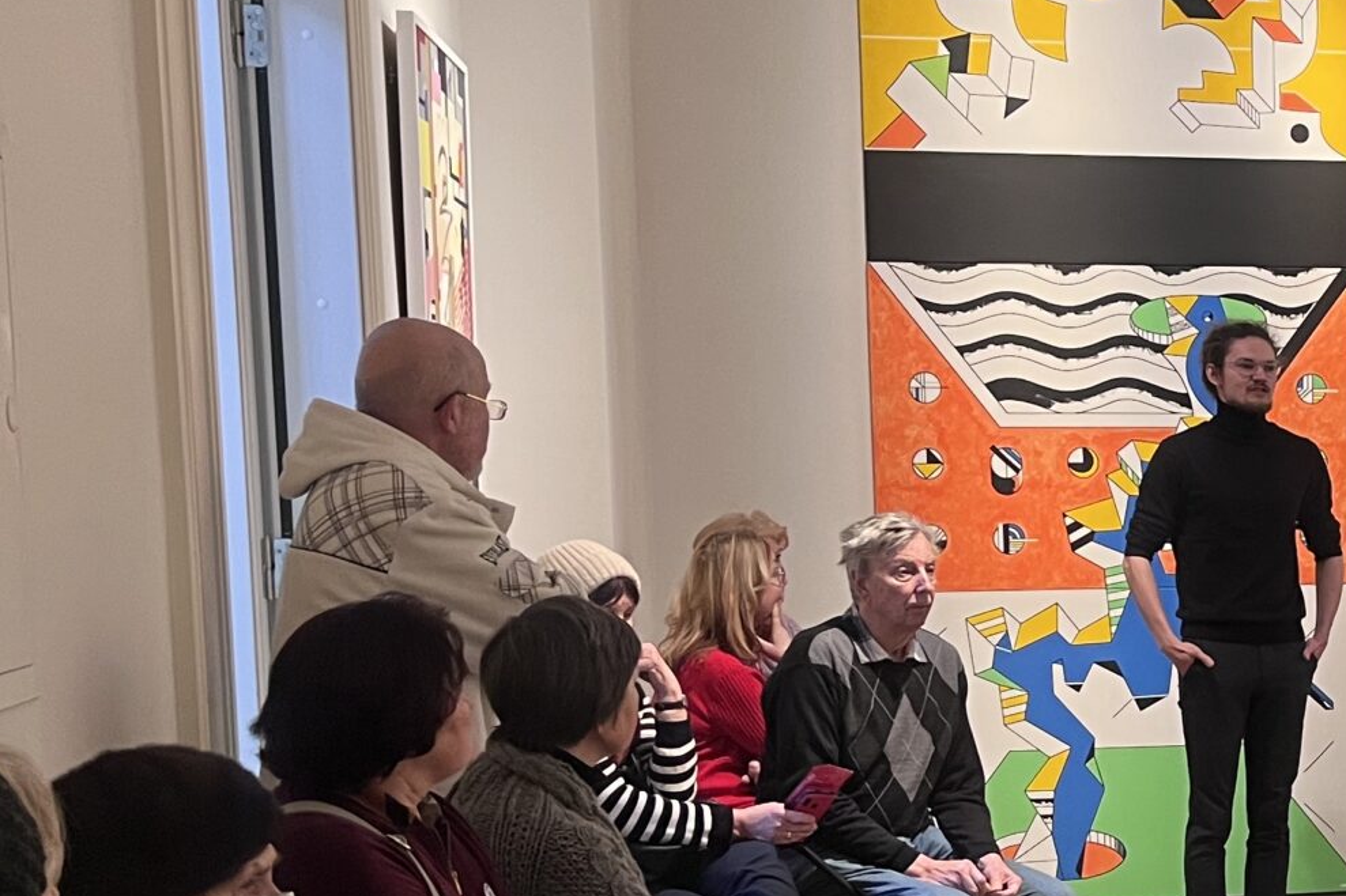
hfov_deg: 26.3
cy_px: 687
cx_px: 1535
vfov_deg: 19.3
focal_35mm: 70
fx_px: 2617
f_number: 1.6
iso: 160
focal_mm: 5.1
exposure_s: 1/42
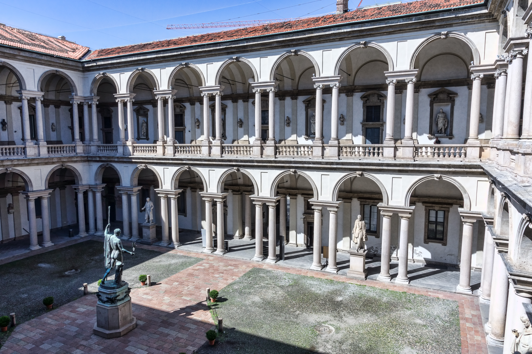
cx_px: 266
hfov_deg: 73.8
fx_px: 354
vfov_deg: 53.1
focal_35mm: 24
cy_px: 177
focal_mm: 16
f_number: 10
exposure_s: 1/125
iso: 100
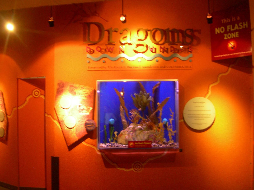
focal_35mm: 38
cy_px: 95
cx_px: 127
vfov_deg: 37.7
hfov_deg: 49.0
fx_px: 279
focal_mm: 7.8
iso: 200
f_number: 2.8
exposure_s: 1/1.6
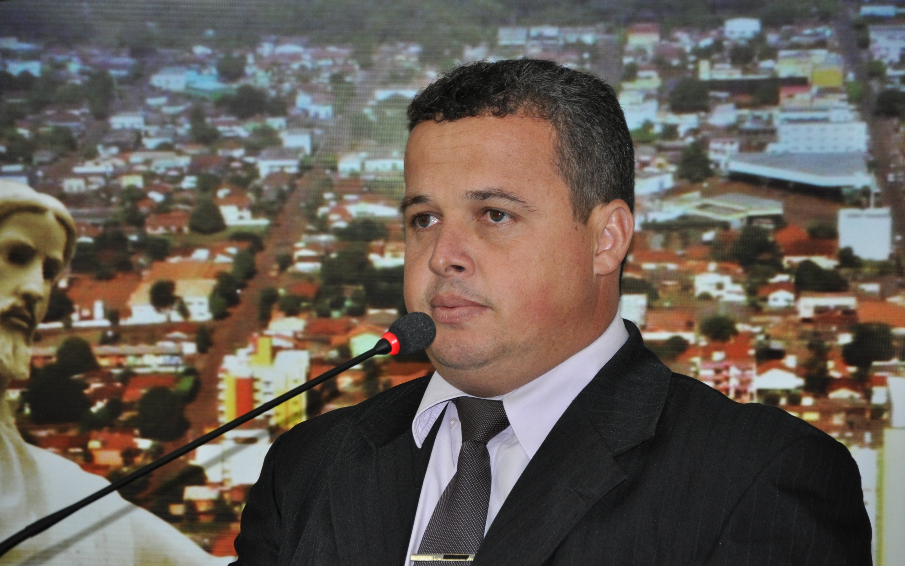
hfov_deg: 13.0
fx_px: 3959
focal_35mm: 161
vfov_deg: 8.2
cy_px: 286
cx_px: 453
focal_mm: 105
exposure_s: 1/60
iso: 800
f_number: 5.6
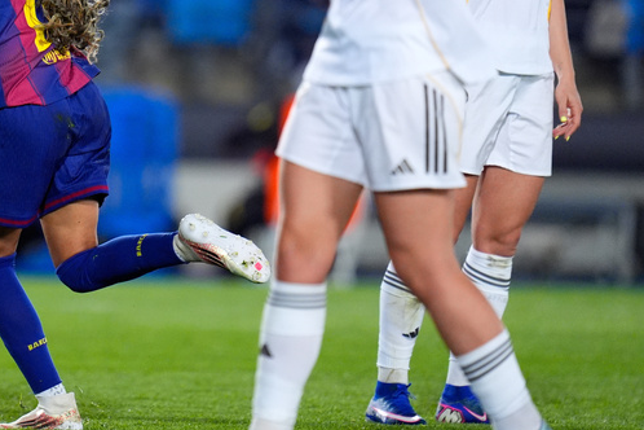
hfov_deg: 2.5
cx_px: 45
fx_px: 14704
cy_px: 49
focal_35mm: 822
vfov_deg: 1.7
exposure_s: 1/2000
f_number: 2.8
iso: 3200
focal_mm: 400
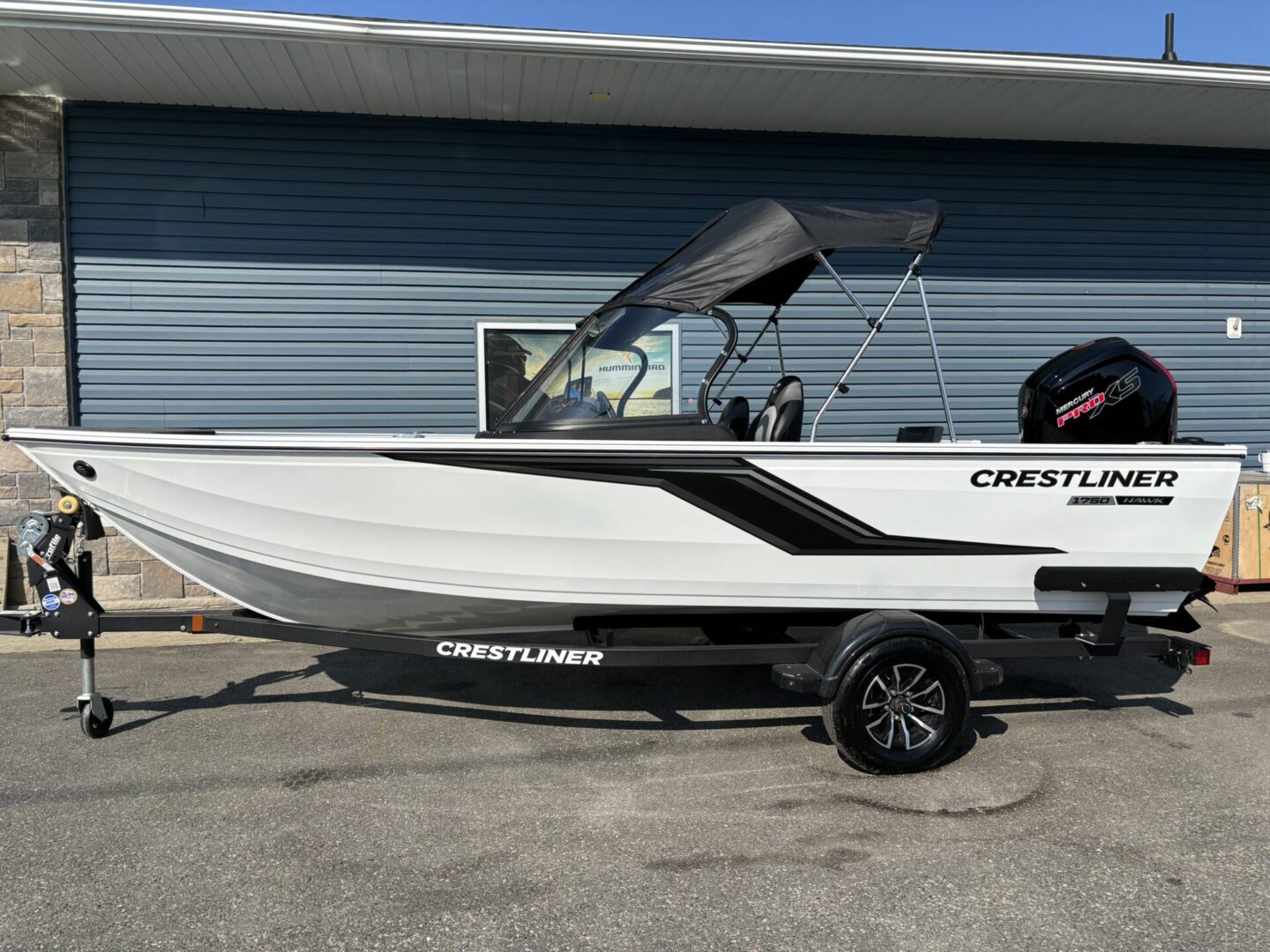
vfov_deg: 53.1
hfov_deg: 67.3
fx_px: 954
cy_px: 476
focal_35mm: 26
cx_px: 635
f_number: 1.6
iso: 50
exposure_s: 1/5076
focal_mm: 5.96
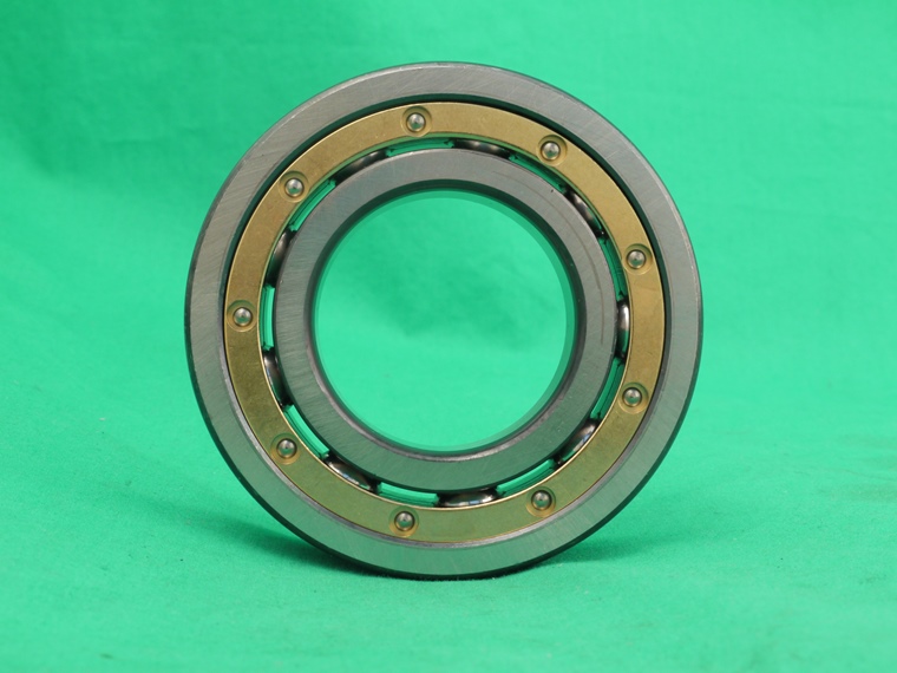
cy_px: 336
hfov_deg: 28.6
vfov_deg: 21.6
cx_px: 448
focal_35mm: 68
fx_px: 1762
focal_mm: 34
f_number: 16
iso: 400
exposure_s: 1/2
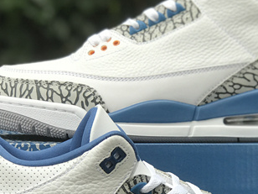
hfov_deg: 14.4
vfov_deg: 10.8
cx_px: 169
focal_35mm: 137
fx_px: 1021
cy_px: 142
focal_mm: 6.6
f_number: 2.8
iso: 25
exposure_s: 1/100
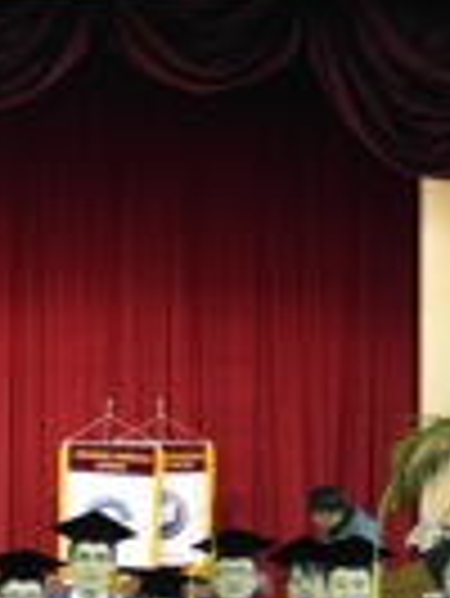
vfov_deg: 16.0
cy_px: 688
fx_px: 2059
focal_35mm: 119
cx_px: -270
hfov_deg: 11.8
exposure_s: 1/30
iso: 200
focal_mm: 7.8
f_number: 2
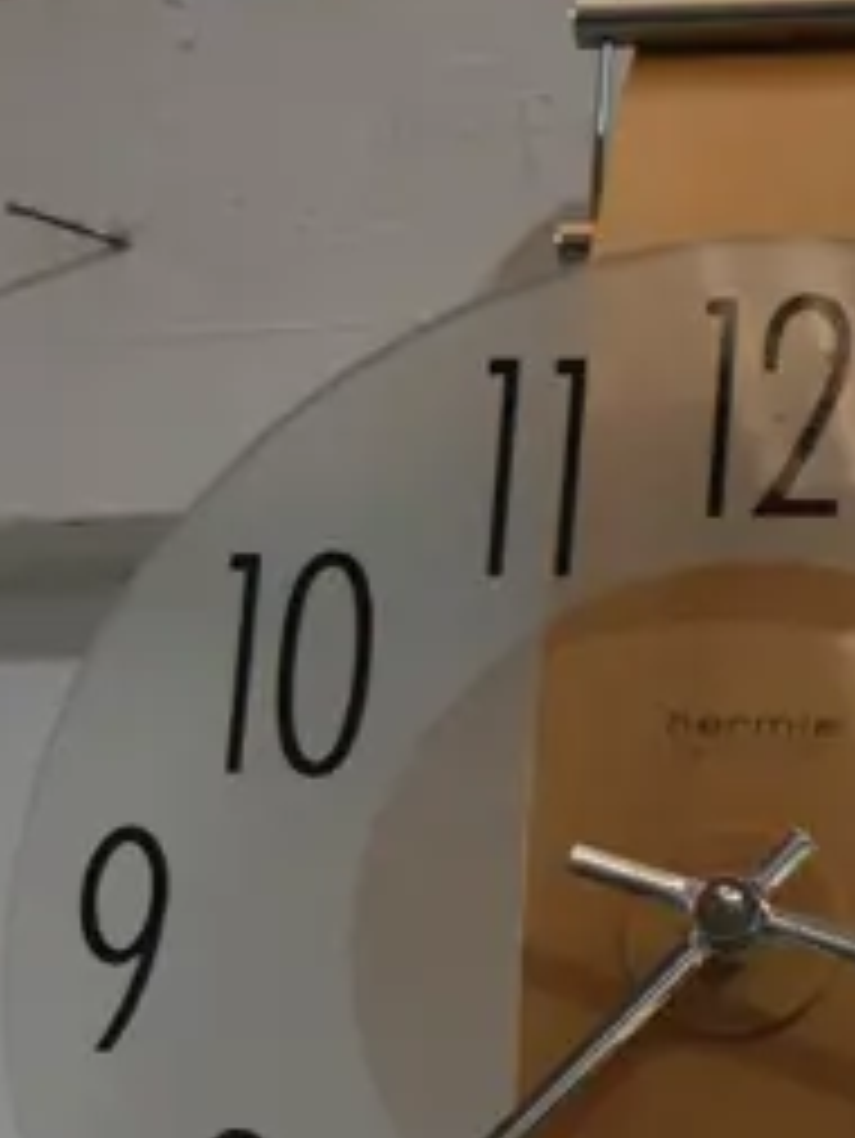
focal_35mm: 154
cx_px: 929
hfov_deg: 9.6
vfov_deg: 11.6
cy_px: 2191
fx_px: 5067
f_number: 4.1
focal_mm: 19
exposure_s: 1/60
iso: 250
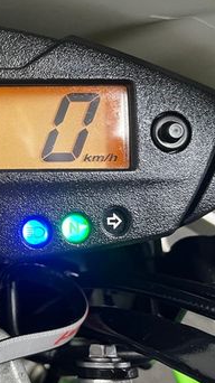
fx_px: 538
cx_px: -88
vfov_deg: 39.1
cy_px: 172
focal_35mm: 53
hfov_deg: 20.1
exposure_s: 1/50
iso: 200
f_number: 1.6
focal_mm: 5.1
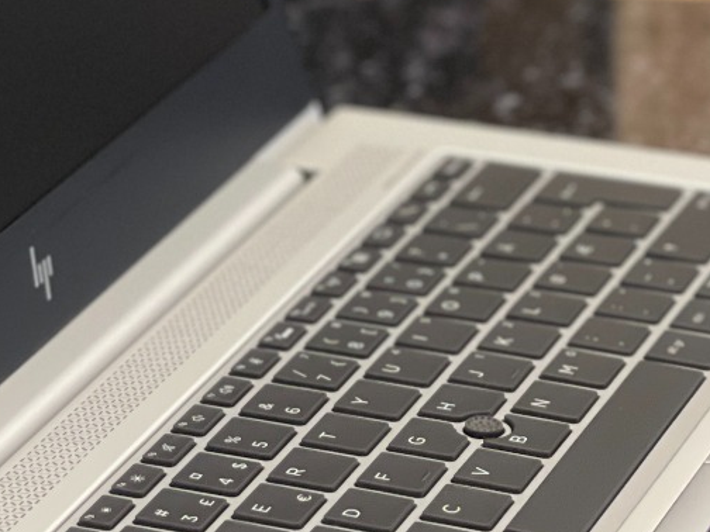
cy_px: 103
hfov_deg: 9.7
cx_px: 241
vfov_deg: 7.3
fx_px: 4164
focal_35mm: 203
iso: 250
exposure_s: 1/69
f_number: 2.2
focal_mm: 7.5
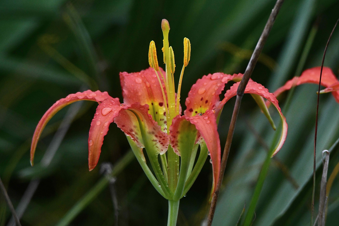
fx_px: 5659
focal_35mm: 601
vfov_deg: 2.3
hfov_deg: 3.4
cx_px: 169
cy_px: 113
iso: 4000
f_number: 13
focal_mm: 600
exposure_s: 1/640
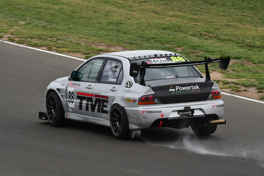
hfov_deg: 3.4
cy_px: 88
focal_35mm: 615
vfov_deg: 2.2
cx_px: 132
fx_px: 4511
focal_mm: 410
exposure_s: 1/640
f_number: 11
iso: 800
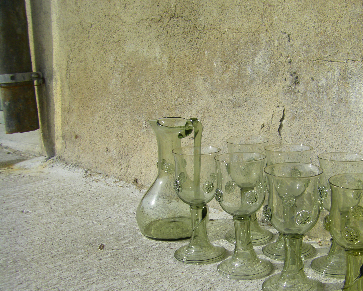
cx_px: 249
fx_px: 548
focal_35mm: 51
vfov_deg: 29.6
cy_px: 182
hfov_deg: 36.2
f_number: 7
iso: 64
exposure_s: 1/250
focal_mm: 6.3
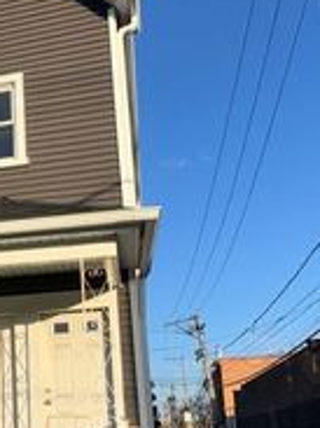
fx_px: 629
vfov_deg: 36.9
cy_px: 301
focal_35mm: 51
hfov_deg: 25.5
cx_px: -65
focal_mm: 2.22
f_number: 2.2
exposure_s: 1/3106
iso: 32
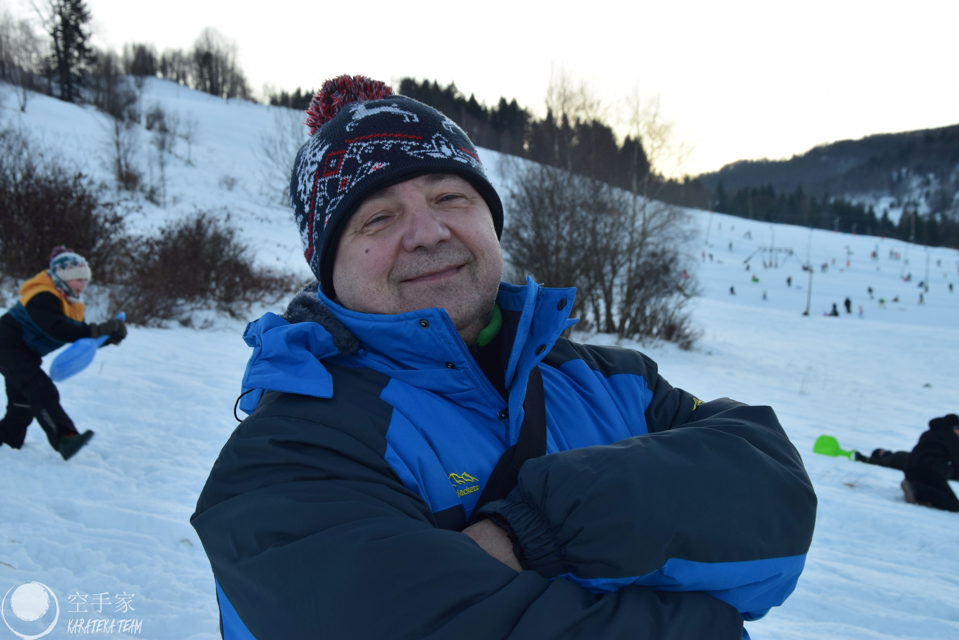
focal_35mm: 52
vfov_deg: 25.8
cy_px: 320
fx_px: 1398
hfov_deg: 37.9
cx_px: 480
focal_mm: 35
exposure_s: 1/160
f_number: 9
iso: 400
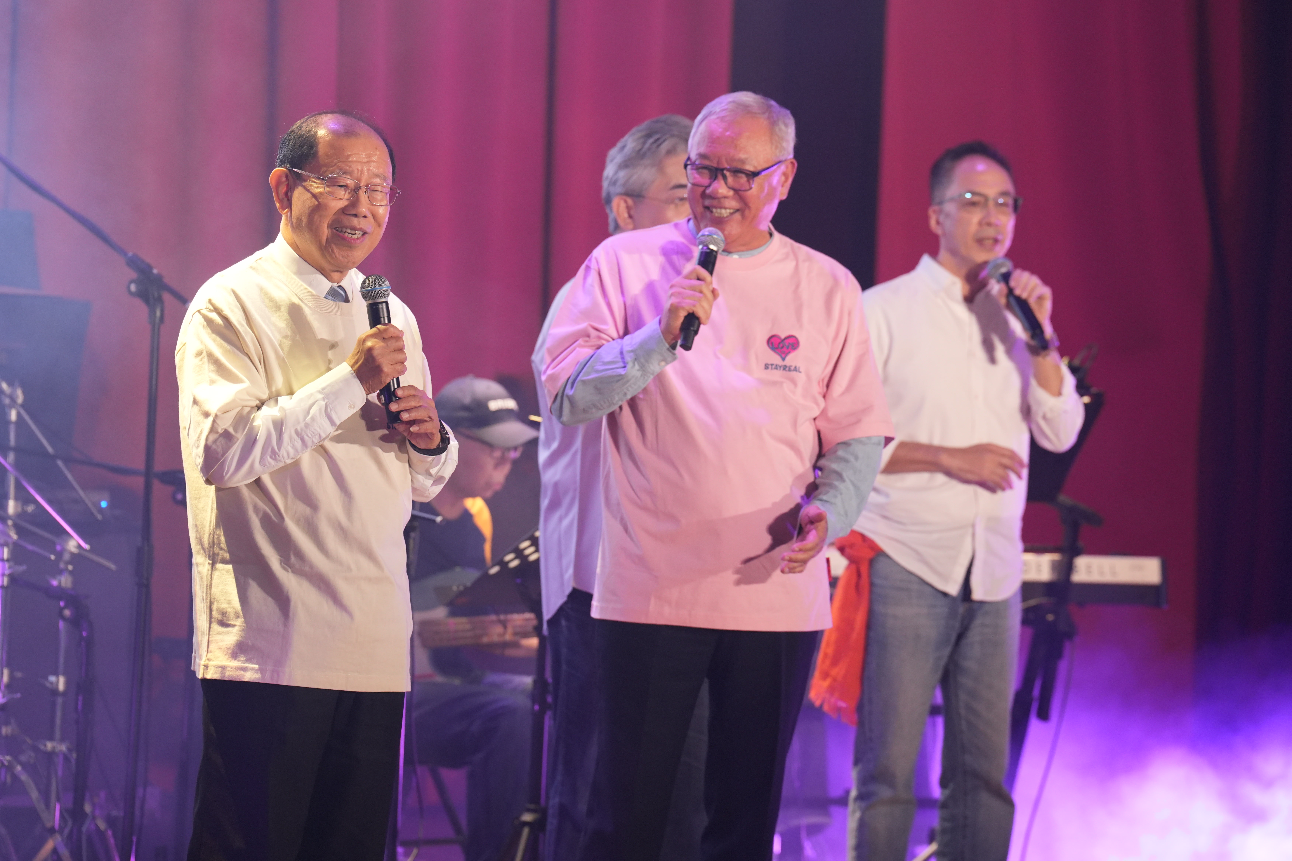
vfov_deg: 6.9
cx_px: 646
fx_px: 7177
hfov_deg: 10.3
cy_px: 430
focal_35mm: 200
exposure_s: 1/200
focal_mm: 200
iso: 2000
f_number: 5
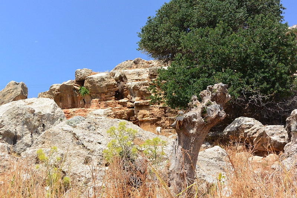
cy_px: 99
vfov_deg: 28.6
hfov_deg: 41.9
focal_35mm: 47
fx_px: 388
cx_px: 148
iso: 160
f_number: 5
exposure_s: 1/800
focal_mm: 17.5
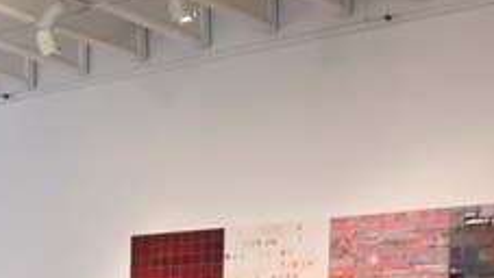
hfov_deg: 21.8
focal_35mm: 89
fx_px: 1166
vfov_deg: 12.8
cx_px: -131
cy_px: 439
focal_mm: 4.15
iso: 50
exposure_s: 1/30
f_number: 2.2
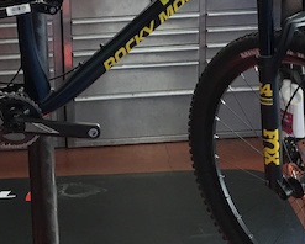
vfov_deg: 15.7
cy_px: 73
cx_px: 56
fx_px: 885
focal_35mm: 98
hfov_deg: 19.3
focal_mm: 3.3
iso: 40
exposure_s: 1/30
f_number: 2.4
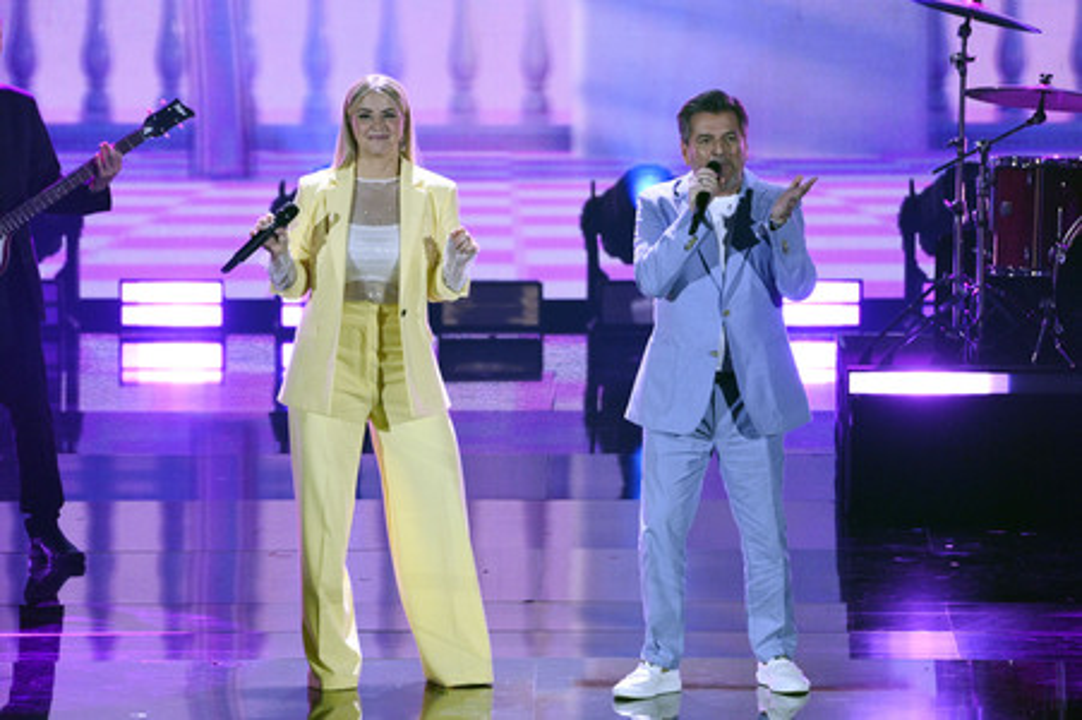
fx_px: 11713
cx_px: 541
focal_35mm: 390
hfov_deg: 5.3
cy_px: 360
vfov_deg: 3.5
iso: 4000
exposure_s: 1/250
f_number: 5.6
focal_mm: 390
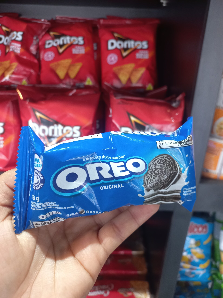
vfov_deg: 69.4
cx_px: 112
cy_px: 149
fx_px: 215
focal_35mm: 25
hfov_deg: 54.9
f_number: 1.8
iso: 200
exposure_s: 1/33.3
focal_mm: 4.6
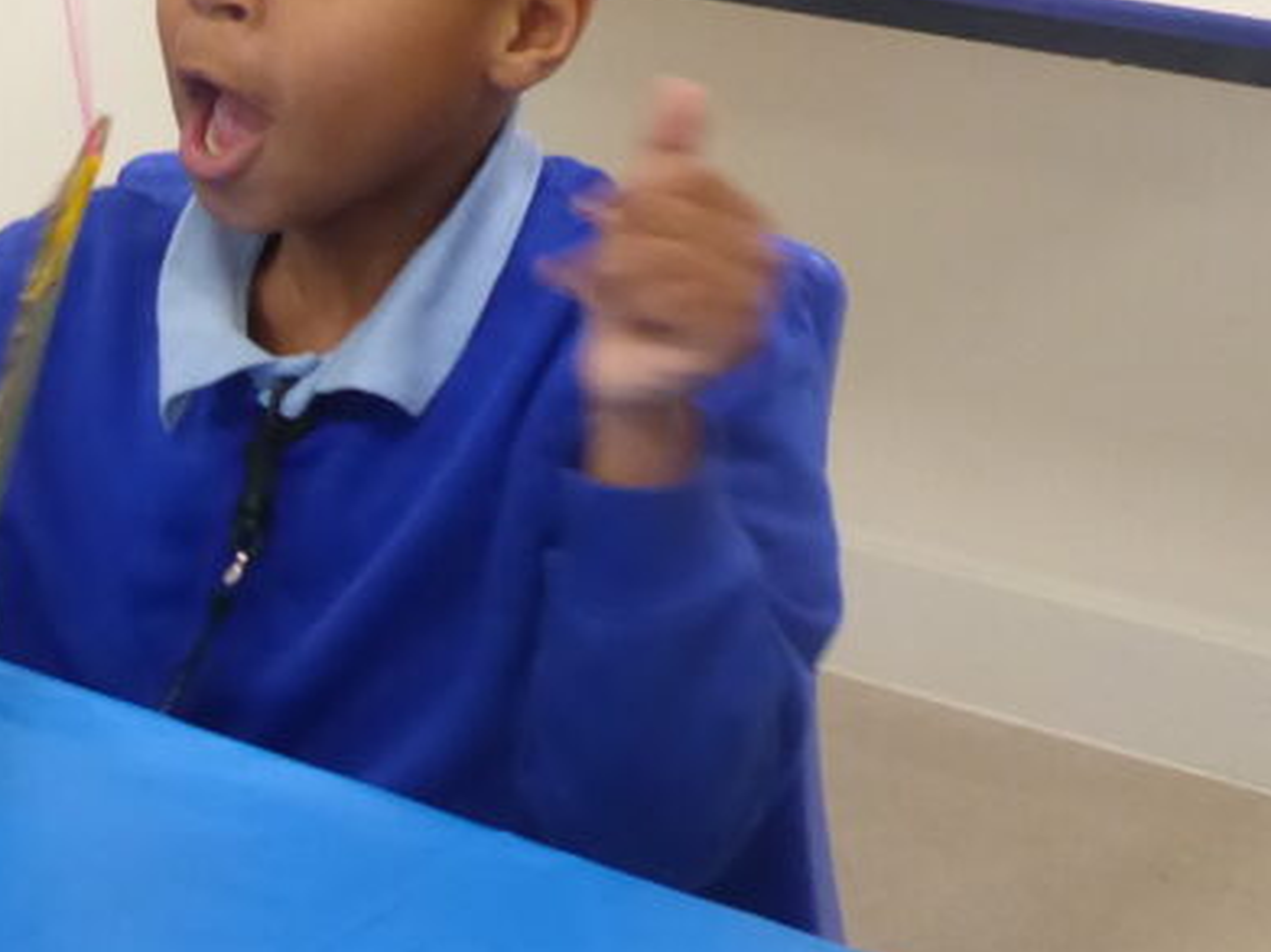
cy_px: 260
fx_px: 4038
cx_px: -127
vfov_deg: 13.4
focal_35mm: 110
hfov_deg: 17.3
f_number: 3.8
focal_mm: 7.2
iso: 800
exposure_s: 1/80
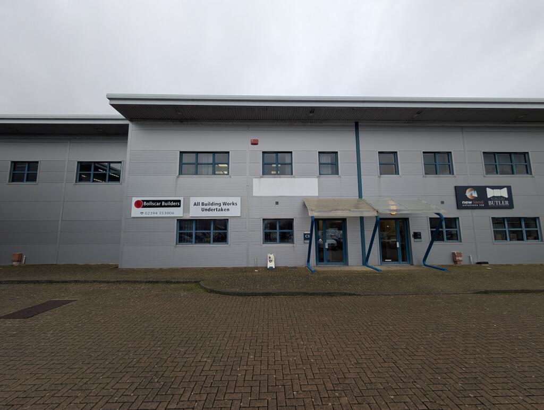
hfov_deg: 110.5
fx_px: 189
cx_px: 272
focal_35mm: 12
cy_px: 205
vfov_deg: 94.6
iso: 54
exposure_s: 1/412
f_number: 1.7
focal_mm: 2.02
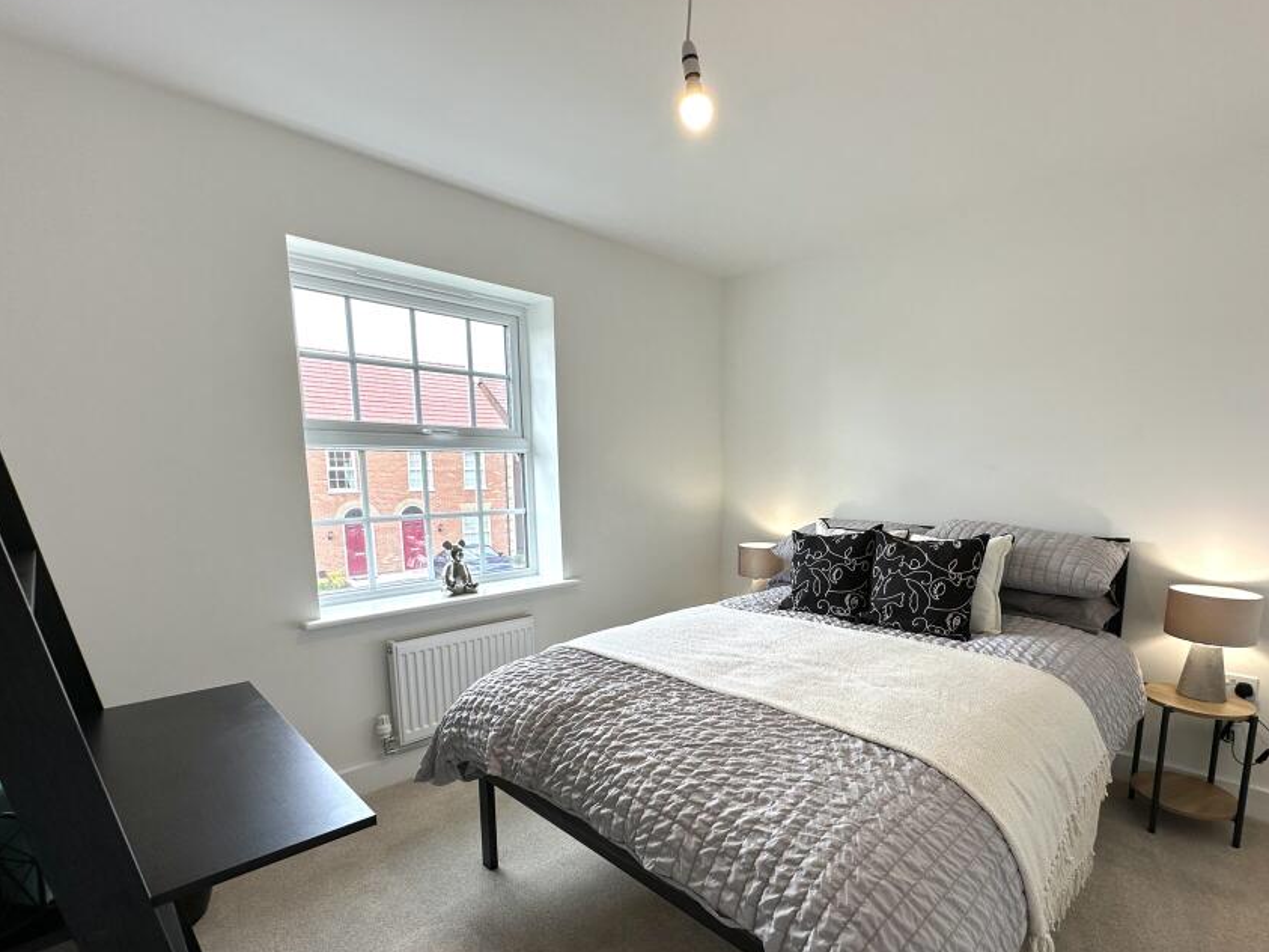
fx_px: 623
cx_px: 718
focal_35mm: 17
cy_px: 556
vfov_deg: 74.1
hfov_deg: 90.5
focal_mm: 2.22
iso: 40
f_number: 2.2
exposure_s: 1/112
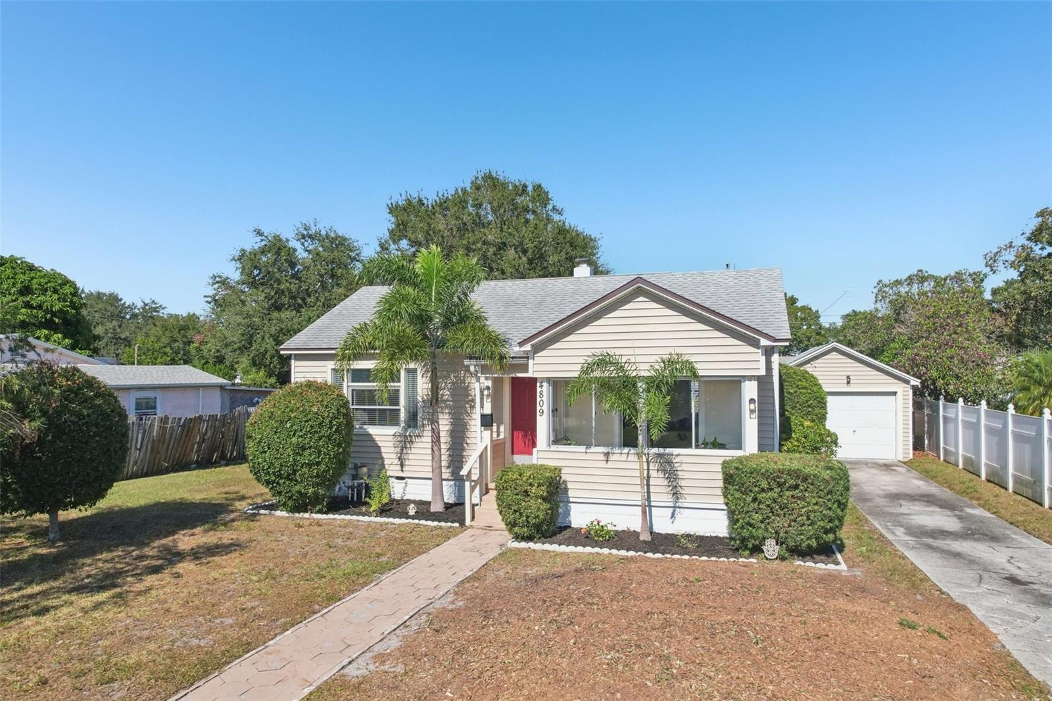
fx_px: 643
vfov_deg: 57.2
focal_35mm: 22
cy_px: 350
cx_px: 526
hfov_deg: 78.6
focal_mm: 8.4
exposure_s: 1/2000
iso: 400
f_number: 2.8
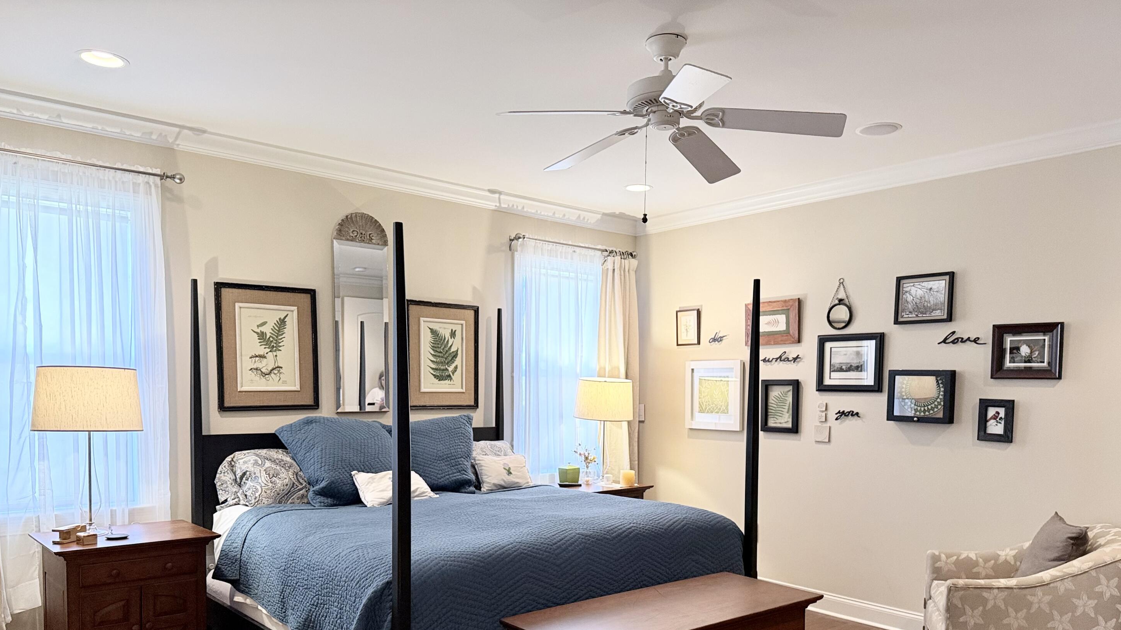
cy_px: 432
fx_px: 803
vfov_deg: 42.2
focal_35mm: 27
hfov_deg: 69.9
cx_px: 570
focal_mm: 6.76
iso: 320
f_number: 1.78
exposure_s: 1/60
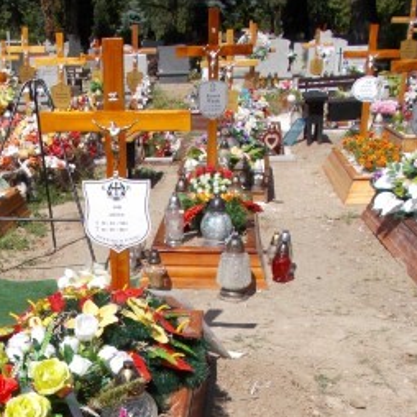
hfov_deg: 29.0
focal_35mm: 58
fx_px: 790
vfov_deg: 28.3
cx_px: 90
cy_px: 381
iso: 80
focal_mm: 4.6
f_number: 3.2
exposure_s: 1/1250
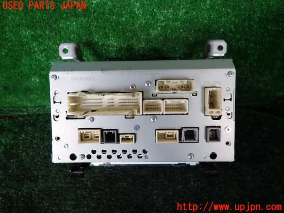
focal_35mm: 25
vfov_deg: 54.9
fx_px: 205
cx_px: 142
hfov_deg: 69.4
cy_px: 106
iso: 100
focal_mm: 4.5
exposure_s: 1/100
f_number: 2
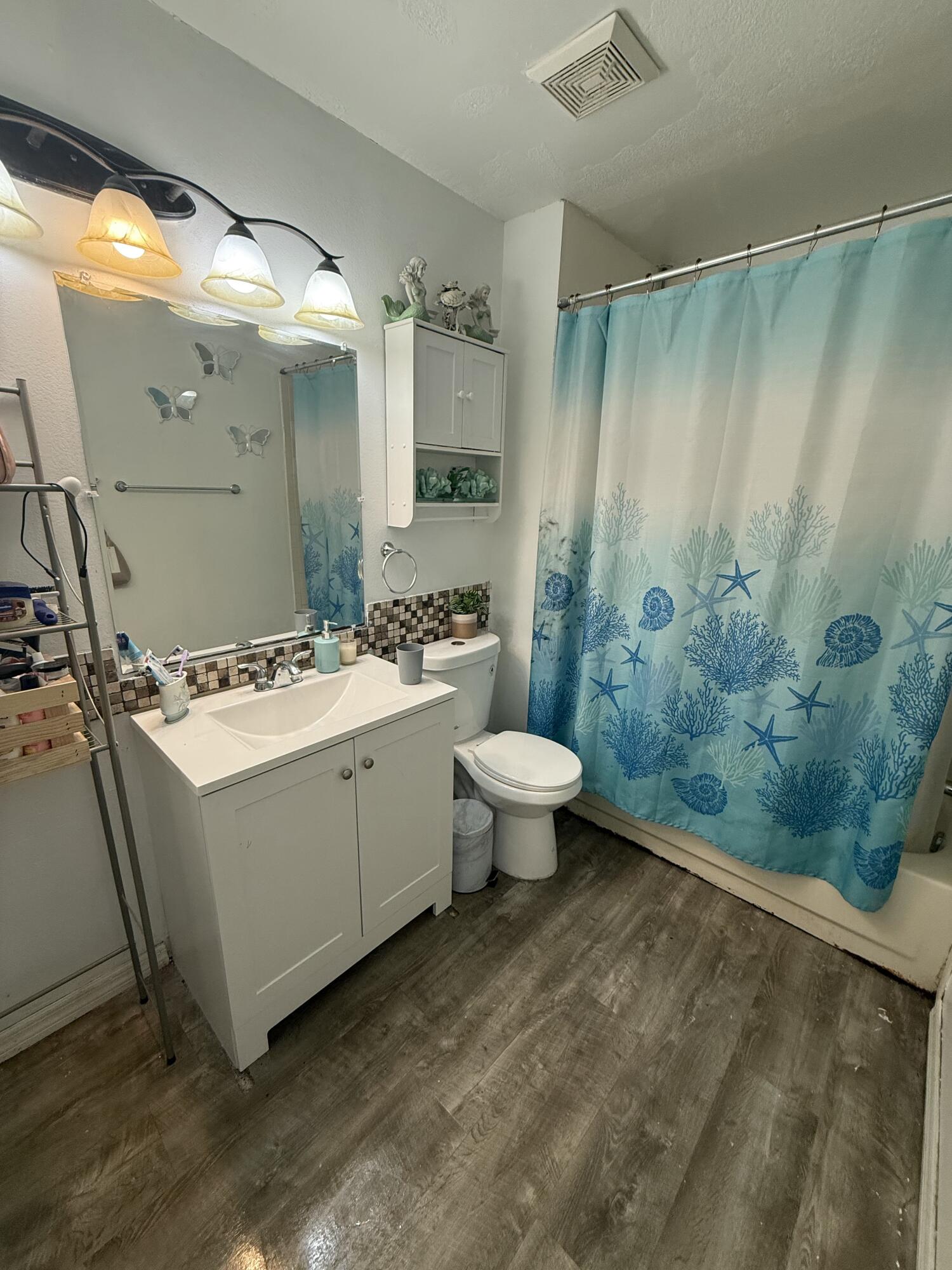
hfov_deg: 85.7
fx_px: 513
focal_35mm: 14
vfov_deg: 102.1
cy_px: 635
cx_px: 476
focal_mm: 2.22
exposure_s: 1/120
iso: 200
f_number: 2.2
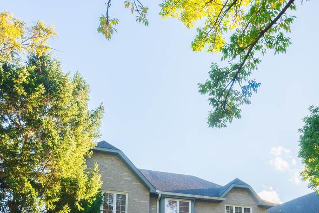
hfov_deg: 56.5
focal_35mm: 33
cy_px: 225
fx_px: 293
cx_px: 201
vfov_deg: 35.2
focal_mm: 14
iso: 200
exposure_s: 1/125
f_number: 11
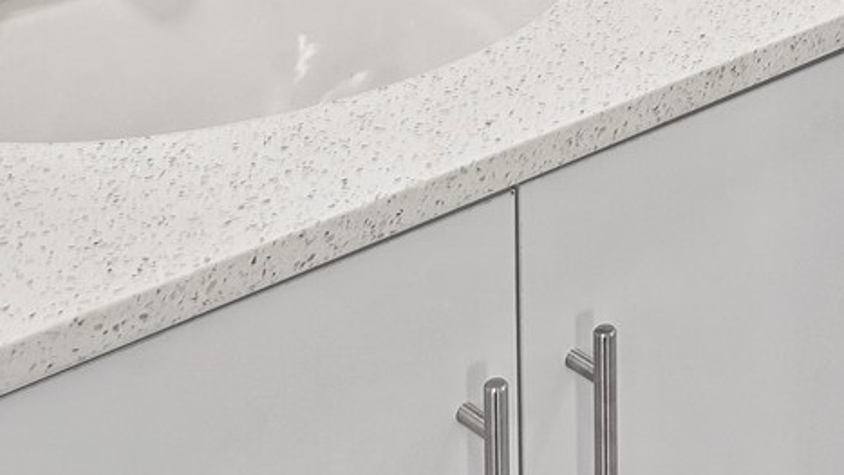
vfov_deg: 13.4
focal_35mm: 78
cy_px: -457
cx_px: 849
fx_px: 1746
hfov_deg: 25.8
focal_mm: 16
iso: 320
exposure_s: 1/4
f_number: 13
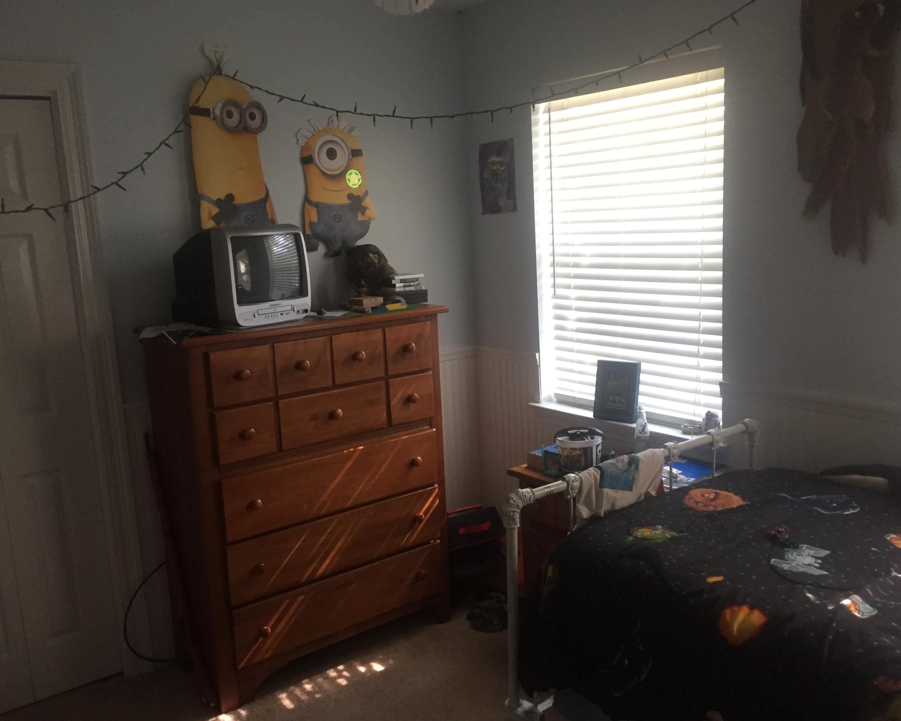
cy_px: 360
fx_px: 827
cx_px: 450
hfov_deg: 57.2
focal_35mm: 31
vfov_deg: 47.1
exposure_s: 1/30
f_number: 2.2
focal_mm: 4.15
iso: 125
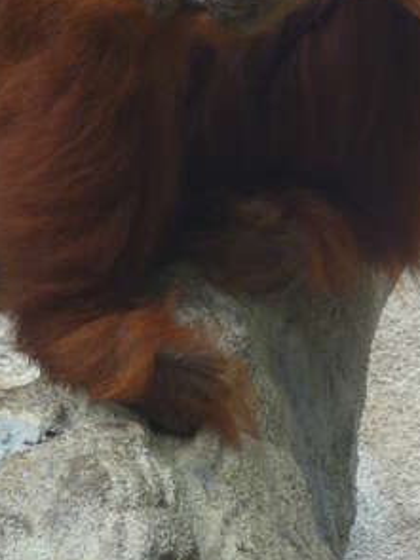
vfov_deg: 3.7
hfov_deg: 2.8
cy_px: -118
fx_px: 8596
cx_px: 319
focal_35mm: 531
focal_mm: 32.1
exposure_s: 1/80
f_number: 4.5
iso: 100
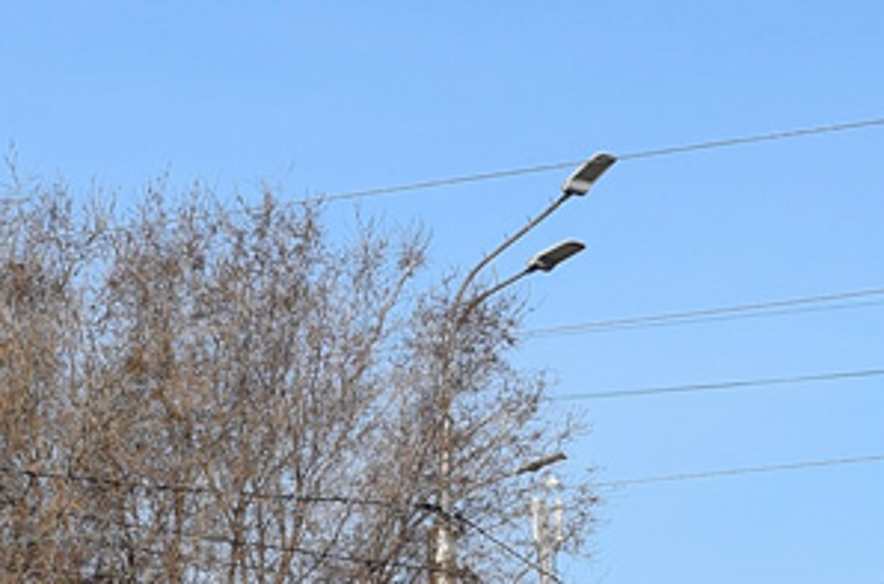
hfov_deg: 13.3
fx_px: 3796
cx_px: 584
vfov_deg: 8.7
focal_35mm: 155
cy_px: 614
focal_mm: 22
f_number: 9
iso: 200
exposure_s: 1/640
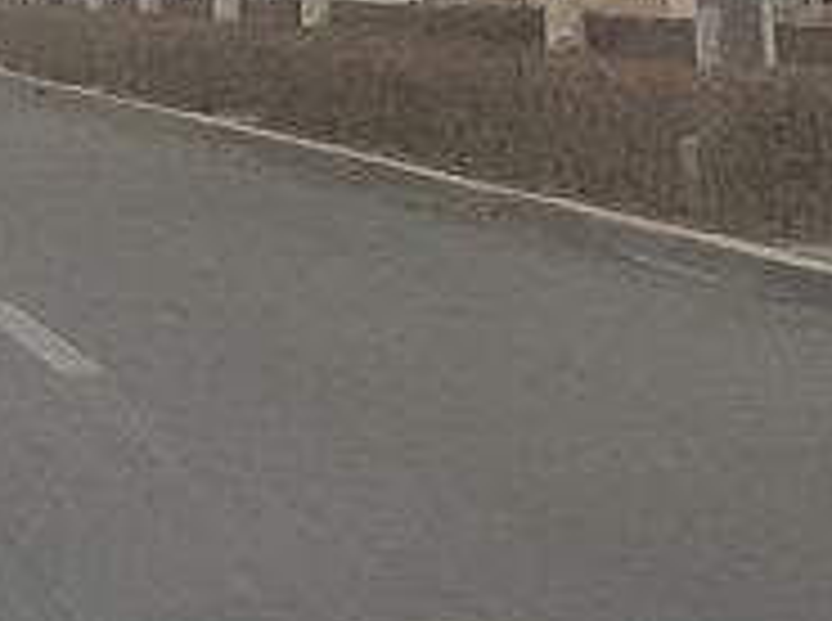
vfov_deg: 8.5
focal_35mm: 169
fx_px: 4054
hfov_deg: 11.2
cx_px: -495
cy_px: -454
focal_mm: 4.25
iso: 100
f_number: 1.8
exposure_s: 1/121
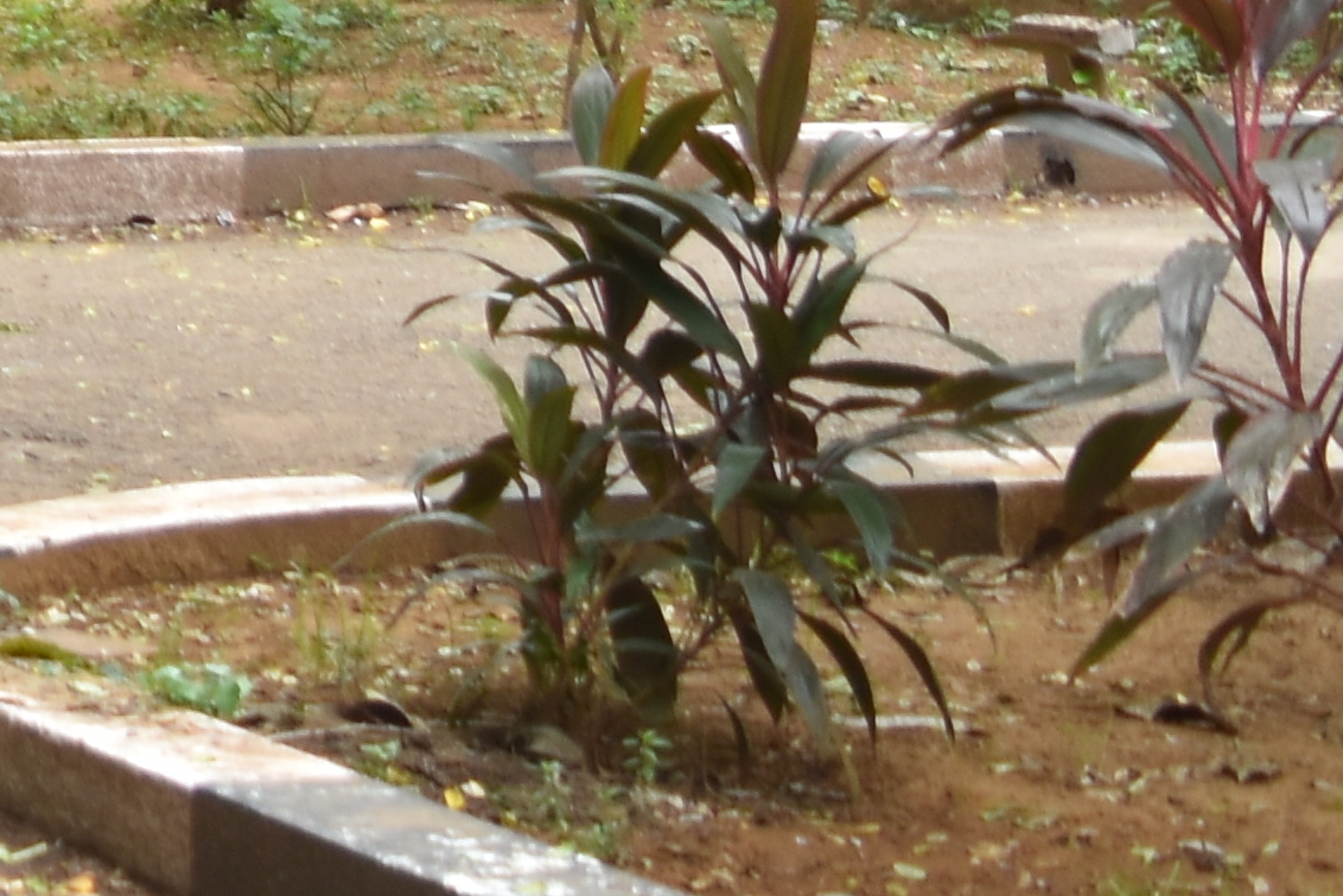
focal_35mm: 159
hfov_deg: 10.8
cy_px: -920
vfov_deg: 8.2
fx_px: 5932
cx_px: -1952
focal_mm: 20
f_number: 3.8
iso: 160
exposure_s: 1/80
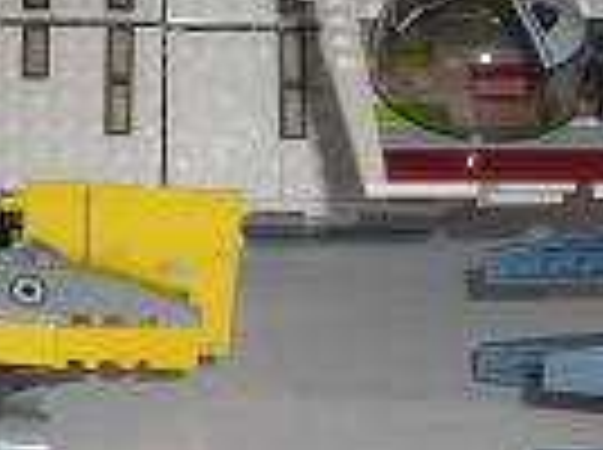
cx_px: 140
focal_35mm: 109
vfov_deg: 13.5
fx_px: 1895
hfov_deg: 18.0
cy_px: 256
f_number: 2.7
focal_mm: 6.2
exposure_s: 1/60
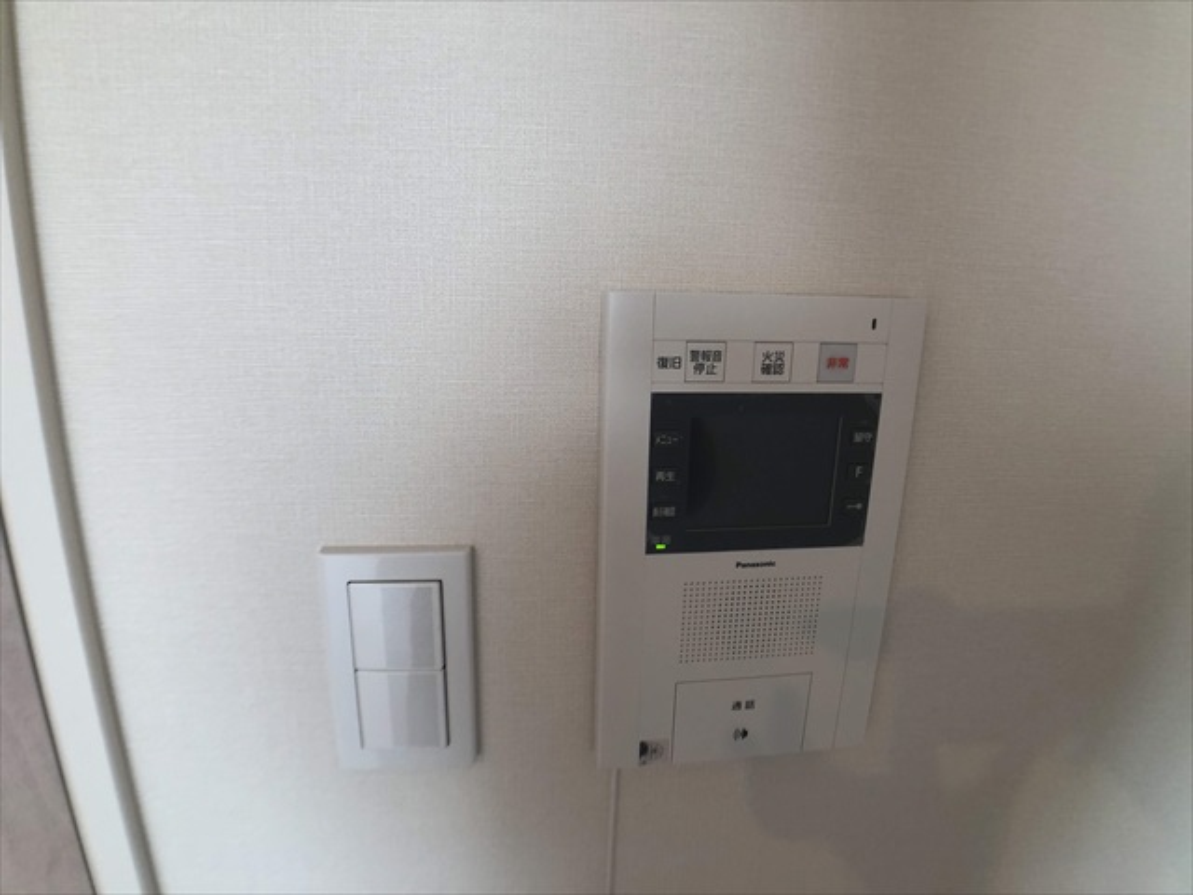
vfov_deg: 49.7
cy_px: 448
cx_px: 596
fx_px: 965
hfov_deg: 63.4
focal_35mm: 28
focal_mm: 3.99
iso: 32
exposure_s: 1/33
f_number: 1.8
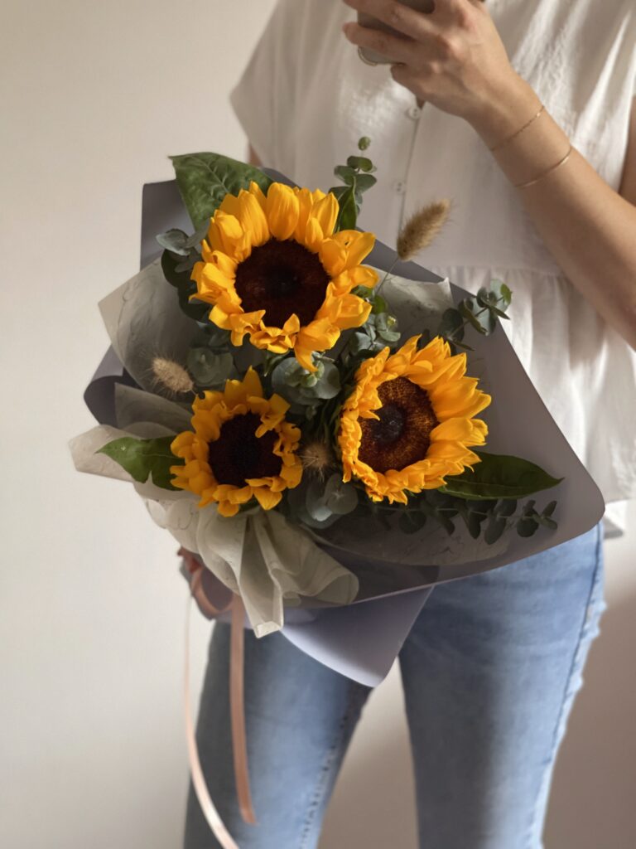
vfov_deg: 30.3
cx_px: 318
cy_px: 424
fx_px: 1568
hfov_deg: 22.9
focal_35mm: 64
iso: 320
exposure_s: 1/40
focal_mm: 7.5
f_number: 2.2
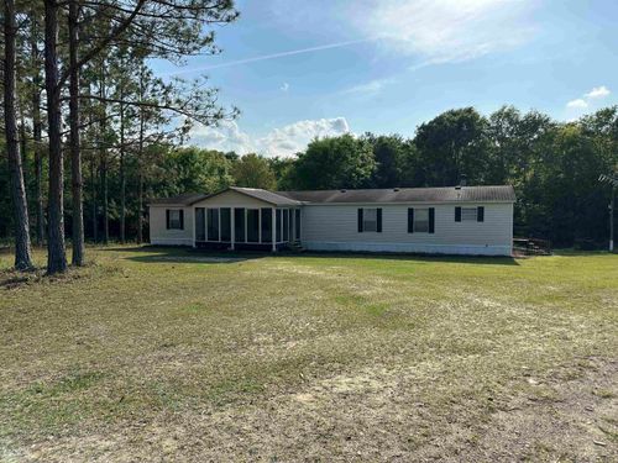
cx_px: 309
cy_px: 232
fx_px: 428
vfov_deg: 56.8
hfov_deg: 71.6
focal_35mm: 24
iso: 80
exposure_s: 1/5263
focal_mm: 6.86
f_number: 1.78
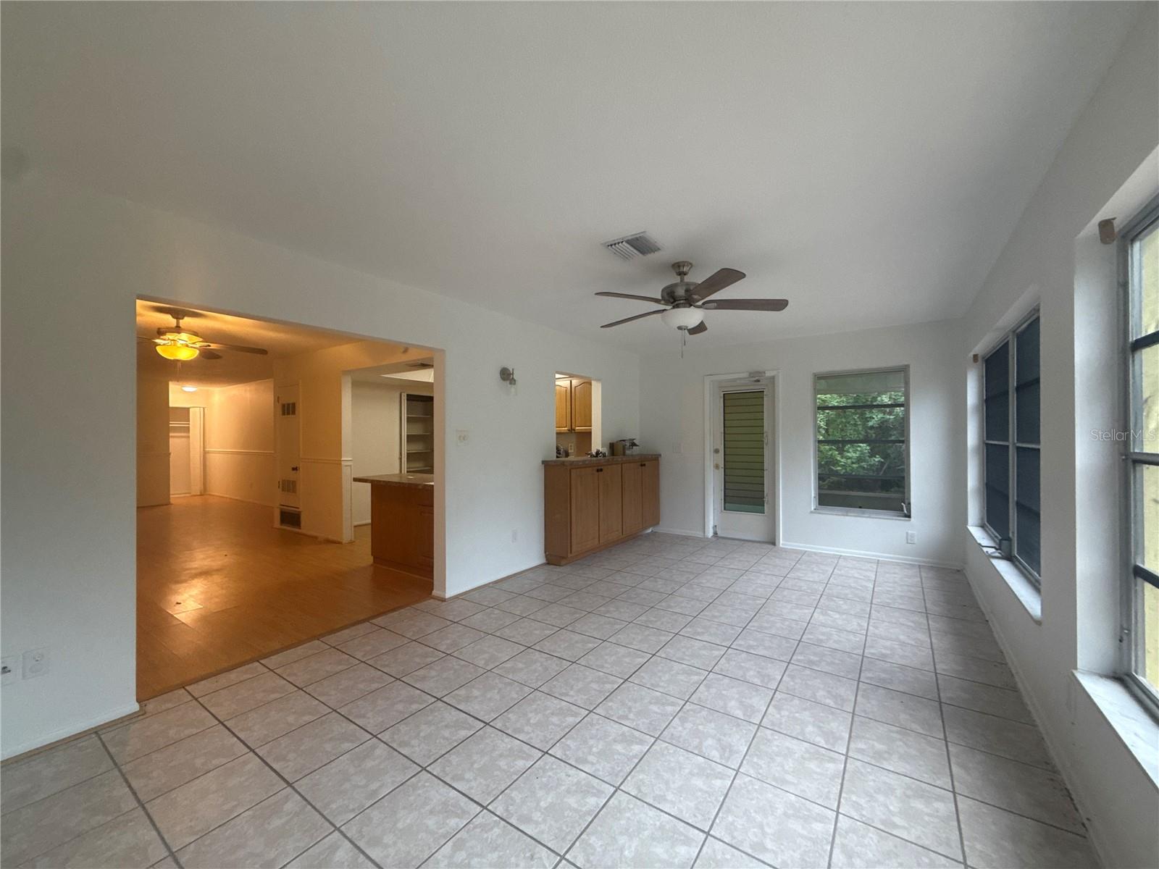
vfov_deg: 85.7
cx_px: 580
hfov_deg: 102.1
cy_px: 434
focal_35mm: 14
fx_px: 469
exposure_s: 1/60
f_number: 2.2
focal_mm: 2.22
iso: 320
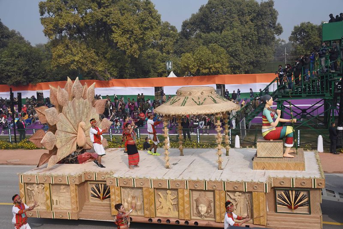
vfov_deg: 33.0
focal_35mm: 40
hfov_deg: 47.9
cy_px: 114
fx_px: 386
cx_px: 172
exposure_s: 1/3200
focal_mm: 27
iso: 400
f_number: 5.6
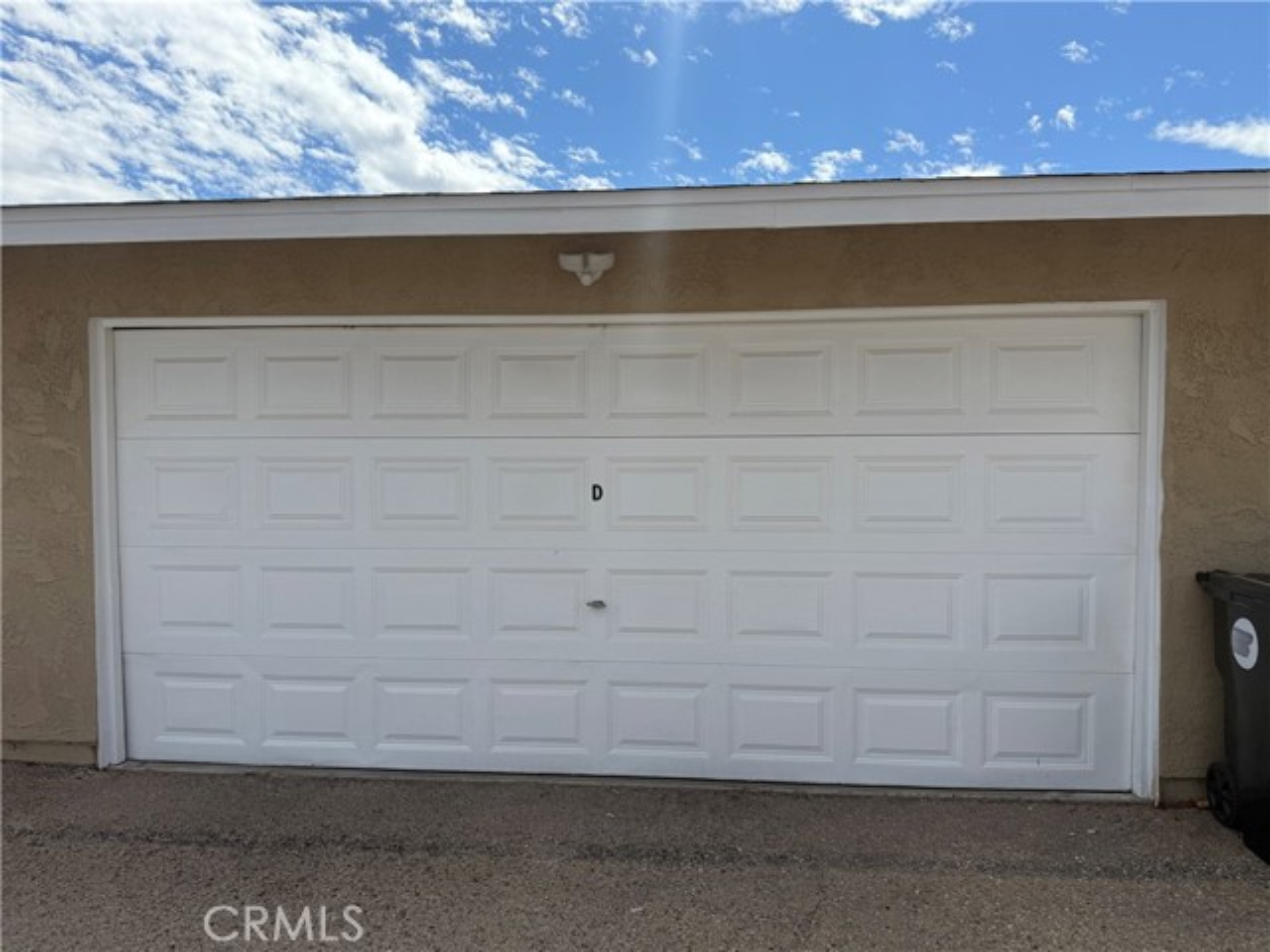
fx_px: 881
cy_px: 476
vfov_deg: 56.8
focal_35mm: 24
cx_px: 635
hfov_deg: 71.6
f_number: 1.78
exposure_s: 1/8130
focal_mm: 6.76
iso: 100
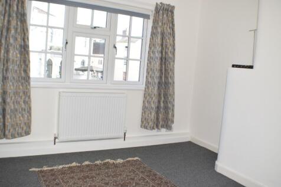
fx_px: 339
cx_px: 140
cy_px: 94
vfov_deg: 30.8
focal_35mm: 44
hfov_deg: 45.0
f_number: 7.1
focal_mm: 29
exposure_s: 1/50
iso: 125
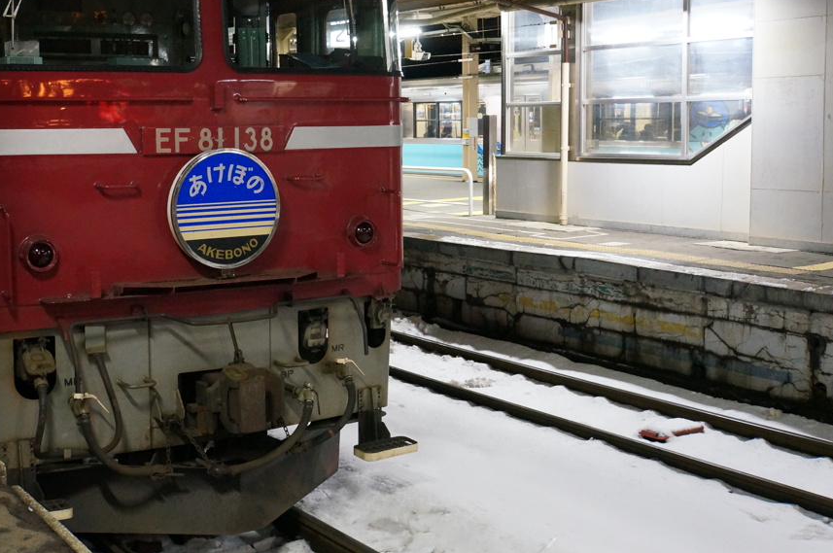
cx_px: 350
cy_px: 224
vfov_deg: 27.0
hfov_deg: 39.7
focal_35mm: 50
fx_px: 1152
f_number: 4
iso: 3200
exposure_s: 1/40
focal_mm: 27.8
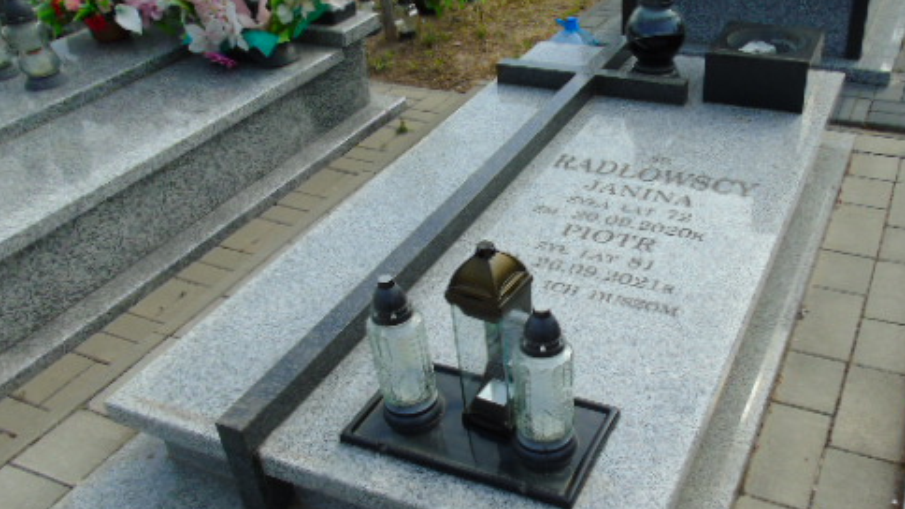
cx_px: 535
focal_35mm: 36
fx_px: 864
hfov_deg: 55.0
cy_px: 324
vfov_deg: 32.6
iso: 80
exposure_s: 1/1000
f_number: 3.4
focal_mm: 4.4
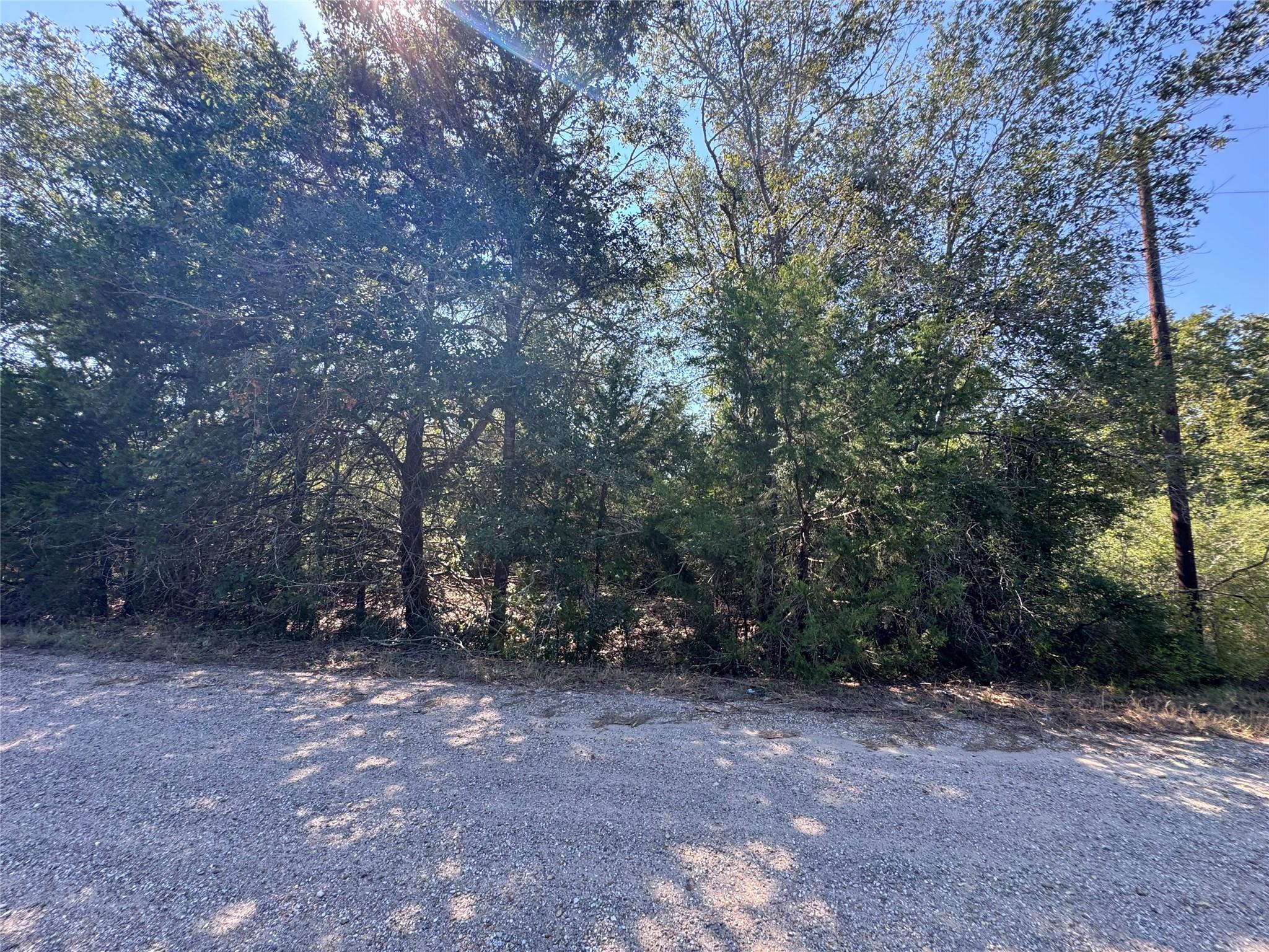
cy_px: 476
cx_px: 634
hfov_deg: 102.1
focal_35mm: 14
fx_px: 513
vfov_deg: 85.7
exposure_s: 1/174
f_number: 2.2
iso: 40
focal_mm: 2.22
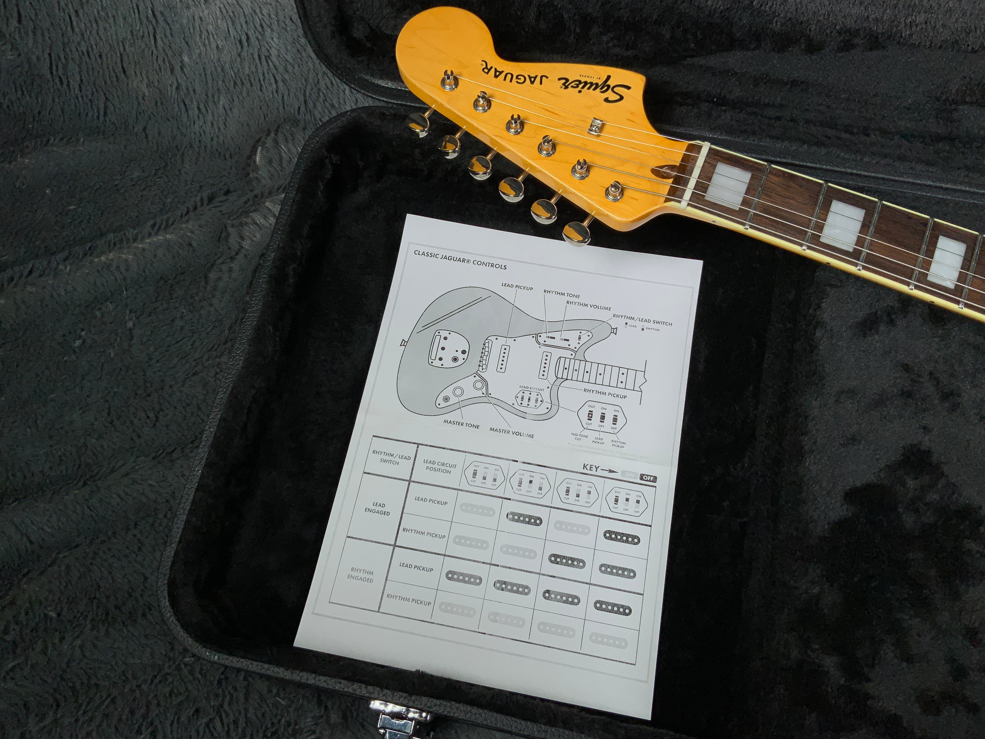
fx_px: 825
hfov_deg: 61.7
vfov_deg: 48.2
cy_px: 370
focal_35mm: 29
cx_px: 492
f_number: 1.8
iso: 20
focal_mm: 3
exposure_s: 1/312
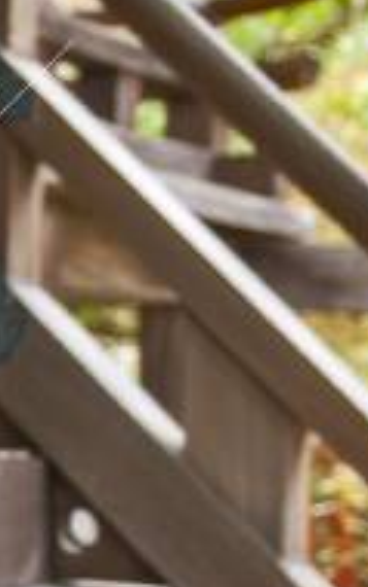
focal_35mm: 167
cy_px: 358
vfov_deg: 12.5
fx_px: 2676
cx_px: -920
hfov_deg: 6.7
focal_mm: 24
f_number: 2.8
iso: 200
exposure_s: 1/60
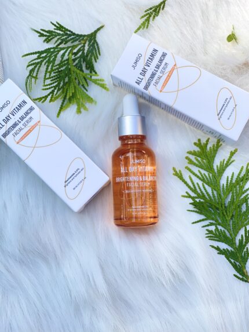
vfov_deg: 30.3
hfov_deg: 22.9
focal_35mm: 64
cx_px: 124
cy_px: 166
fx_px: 614
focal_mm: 7.5
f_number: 2.2
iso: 20
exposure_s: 1/144
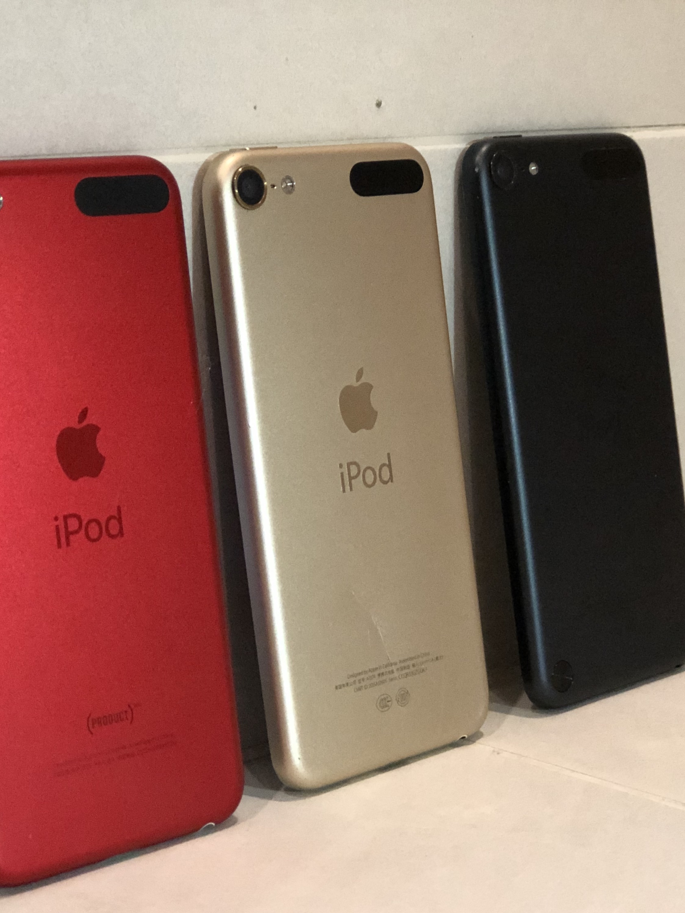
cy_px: 462
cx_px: 352
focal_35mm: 77
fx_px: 2031
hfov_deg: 19.1
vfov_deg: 25.3
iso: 640
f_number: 2.8
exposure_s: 1/30
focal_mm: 6.6
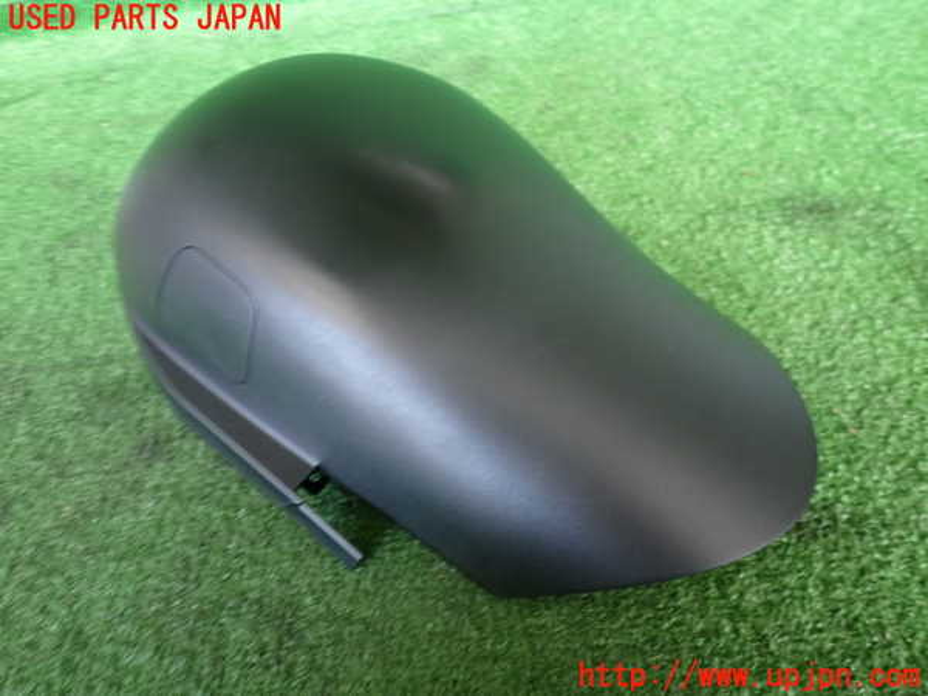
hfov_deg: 69.4
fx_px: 670
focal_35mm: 25
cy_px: 348
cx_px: 464
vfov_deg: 54.9
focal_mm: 4.5
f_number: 2
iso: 200
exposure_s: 1/30
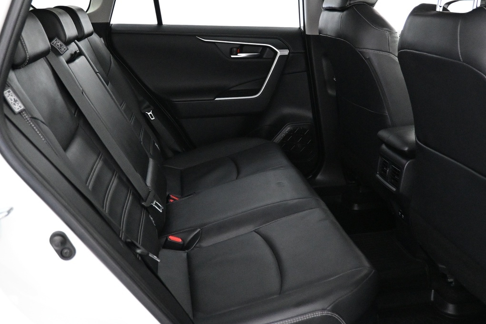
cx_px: 226
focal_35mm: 38
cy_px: 95
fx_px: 513
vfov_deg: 34.5
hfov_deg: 50.7
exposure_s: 1/40
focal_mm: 16
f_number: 3.5
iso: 4000
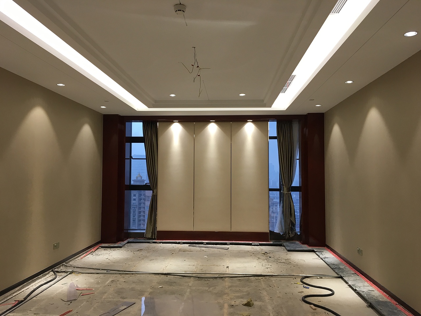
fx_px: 353
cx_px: 210
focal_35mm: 29
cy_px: 158
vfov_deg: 48.2
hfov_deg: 61.7
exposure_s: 1/33
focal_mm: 4.15
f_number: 2.2
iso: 32
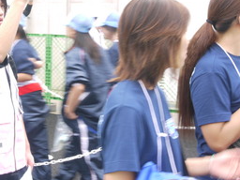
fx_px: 541
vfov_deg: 18.7
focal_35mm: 78
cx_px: 54
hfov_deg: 24.7
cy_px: 35
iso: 100
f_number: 6.3
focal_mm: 20
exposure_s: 1/30
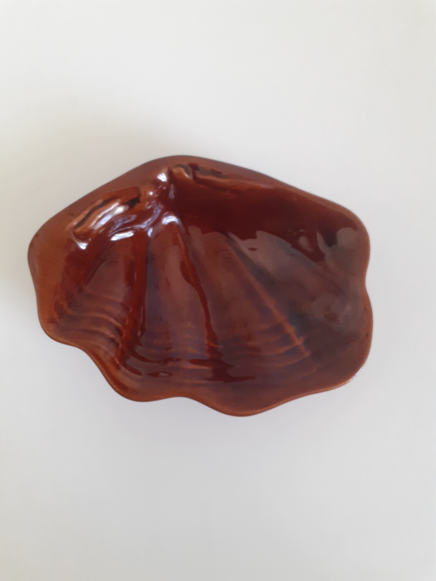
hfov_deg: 51.4
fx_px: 453
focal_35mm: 27
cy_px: 290
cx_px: 218
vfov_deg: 65.3
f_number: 1.9
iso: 200
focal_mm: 3.6
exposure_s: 1/33
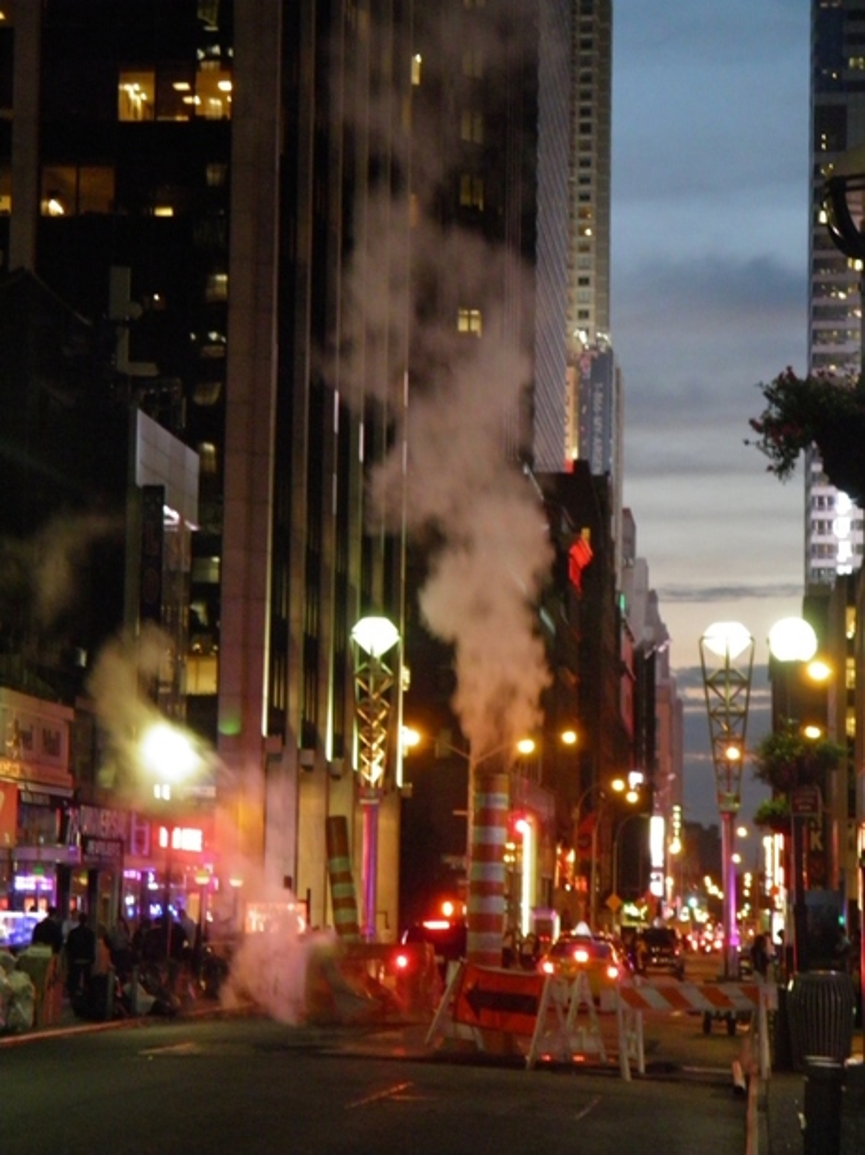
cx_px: 432
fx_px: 2667
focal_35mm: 80
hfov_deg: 18.4
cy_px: 578
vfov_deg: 24.4
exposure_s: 1/10
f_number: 3.9
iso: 400
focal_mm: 14.4
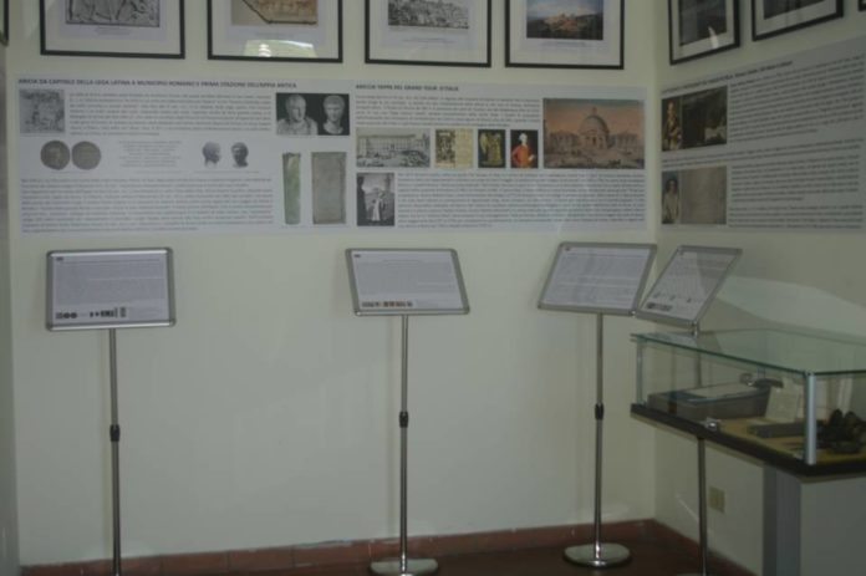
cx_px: 433
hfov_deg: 42.8
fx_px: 1106
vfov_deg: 29.2
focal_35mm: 46
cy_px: 288
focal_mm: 30.63
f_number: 4
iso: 100
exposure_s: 1/45
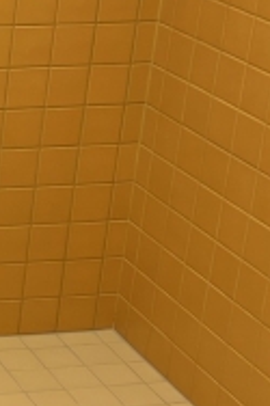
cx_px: -307
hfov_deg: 10.7
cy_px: 188
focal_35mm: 115
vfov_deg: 17.8
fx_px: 1296
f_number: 1.5
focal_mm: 5.7
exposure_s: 1/104
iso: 50
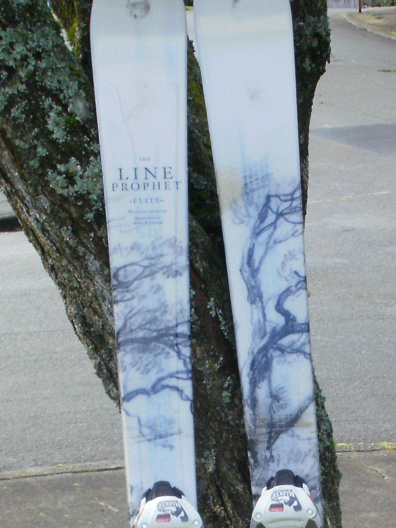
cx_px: 286
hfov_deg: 16.5
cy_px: 554
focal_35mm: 89
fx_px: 1357
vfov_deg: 21.1
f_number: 5.6
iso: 100
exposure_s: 1/80
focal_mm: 6.3
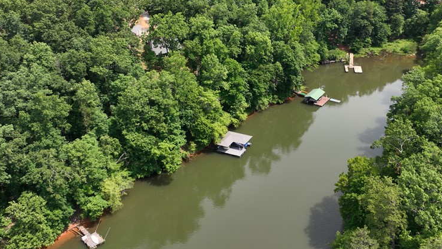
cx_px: 268
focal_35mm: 36
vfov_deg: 32.5
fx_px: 422
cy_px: 81
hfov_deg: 54.8
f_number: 2.8
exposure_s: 1/200
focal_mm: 12.29
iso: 130
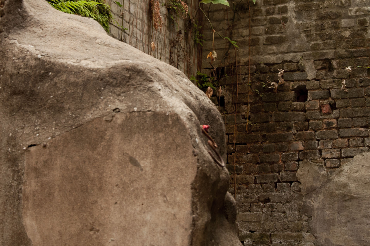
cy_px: 68
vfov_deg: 12.2
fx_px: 1150
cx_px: 176
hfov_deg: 18.3
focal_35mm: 112
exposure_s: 1/80
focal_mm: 35
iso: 100
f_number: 6.3
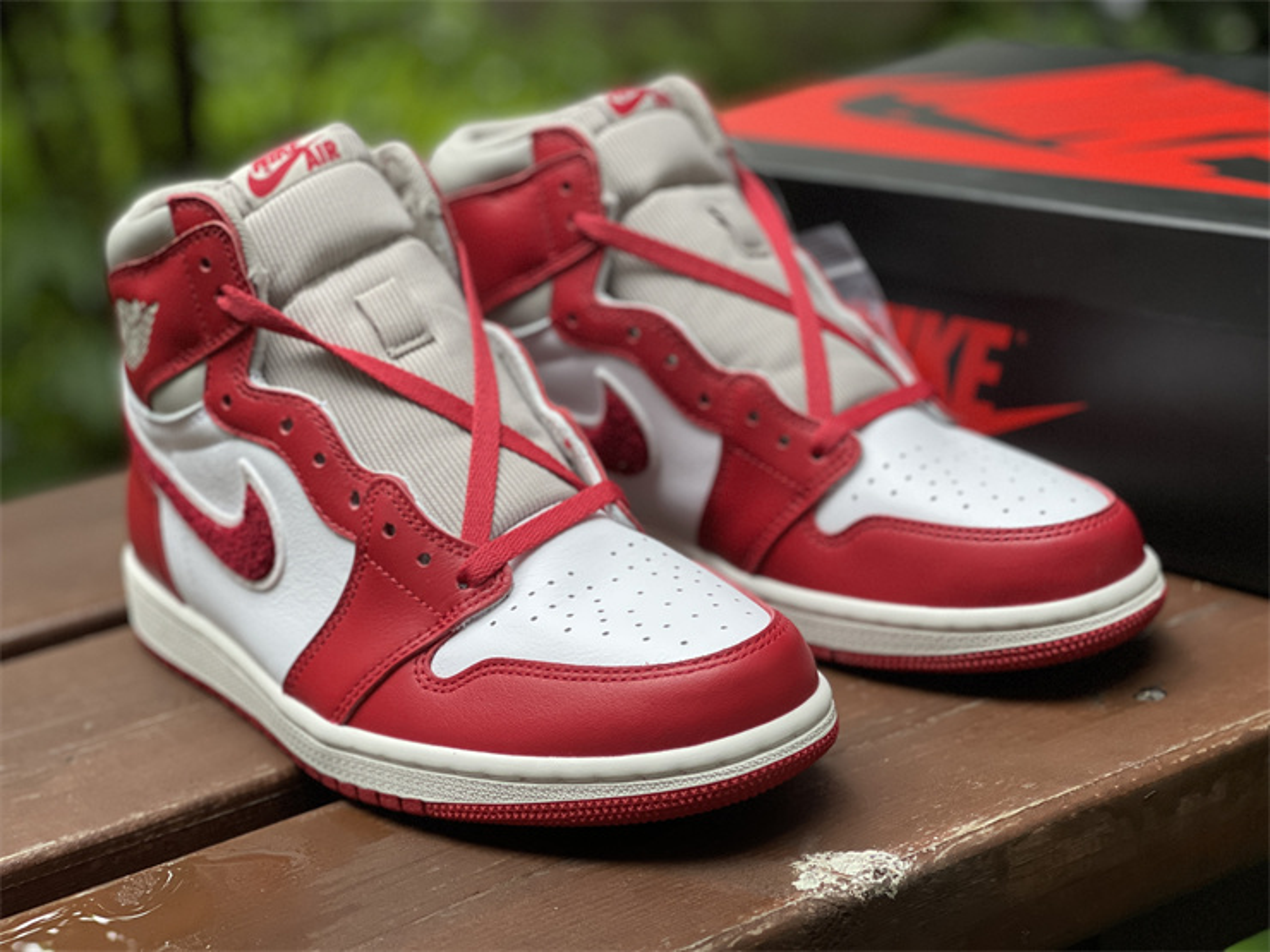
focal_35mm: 64
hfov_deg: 30.3
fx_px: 2348
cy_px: 476
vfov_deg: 22.9
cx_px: 635
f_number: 2.2
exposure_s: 1/121
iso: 200
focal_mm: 7.5
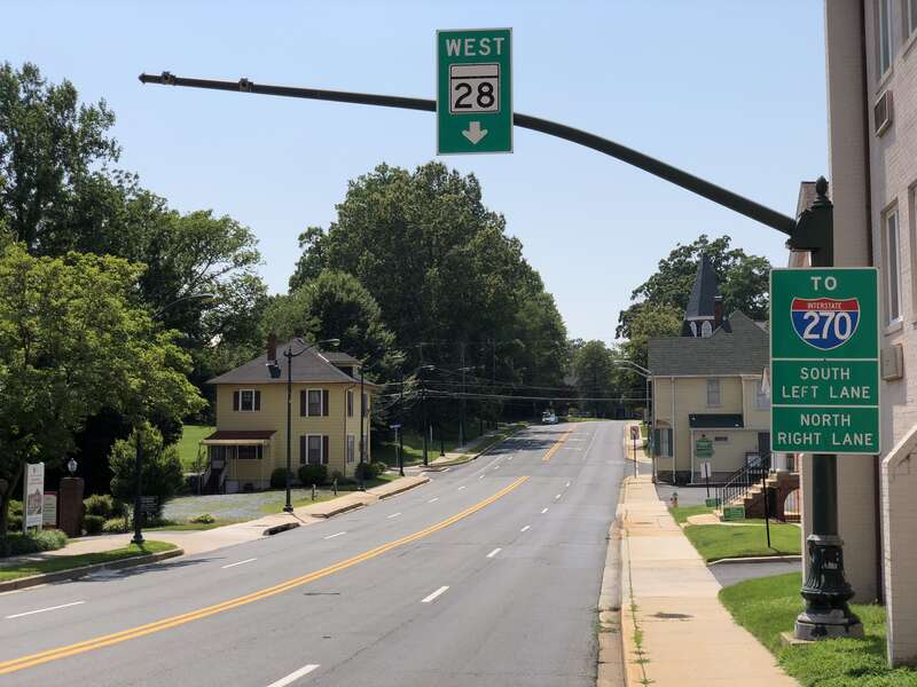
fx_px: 1378
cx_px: 458
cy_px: 344
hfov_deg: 36.8
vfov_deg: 28.0
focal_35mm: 52
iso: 16
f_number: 2.4
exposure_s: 1/1675
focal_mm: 6
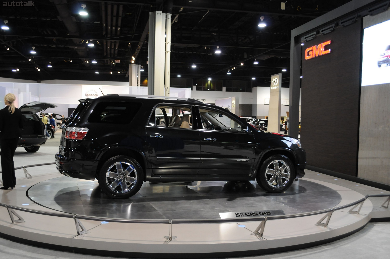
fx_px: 422
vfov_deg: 34.1
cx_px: 195
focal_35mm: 39
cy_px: 130
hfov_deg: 49.6
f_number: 4.2
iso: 800
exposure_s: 1/40
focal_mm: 26
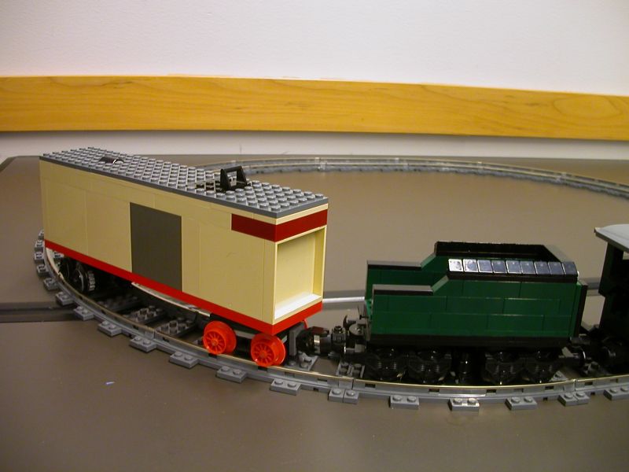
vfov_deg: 38.7
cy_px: 236
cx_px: 314
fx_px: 672
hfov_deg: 50.1
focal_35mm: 37
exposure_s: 1/8.3
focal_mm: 5.6
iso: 100
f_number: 2.7
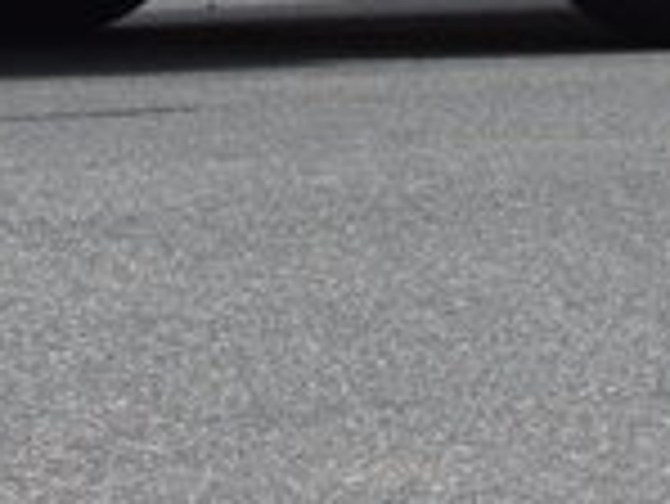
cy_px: -839
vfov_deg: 3.7
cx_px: 877
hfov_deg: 5.0
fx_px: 7690
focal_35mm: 397
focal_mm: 40
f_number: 8
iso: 100
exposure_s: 1/320
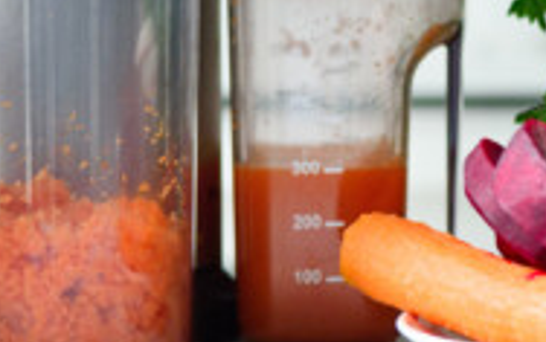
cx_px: 197
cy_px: -99
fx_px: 5080
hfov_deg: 6.2
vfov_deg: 3.9
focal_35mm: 341
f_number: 4.5
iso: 640
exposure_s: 1/60
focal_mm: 105
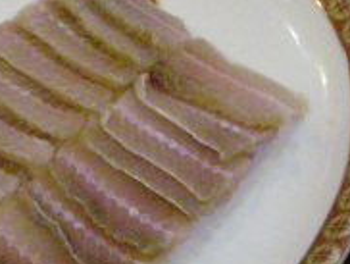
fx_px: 871
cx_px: 17
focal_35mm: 86
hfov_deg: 22.1
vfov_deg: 17.2
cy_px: 106
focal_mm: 5.8
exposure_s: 1/131
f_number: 2.8
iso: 1474
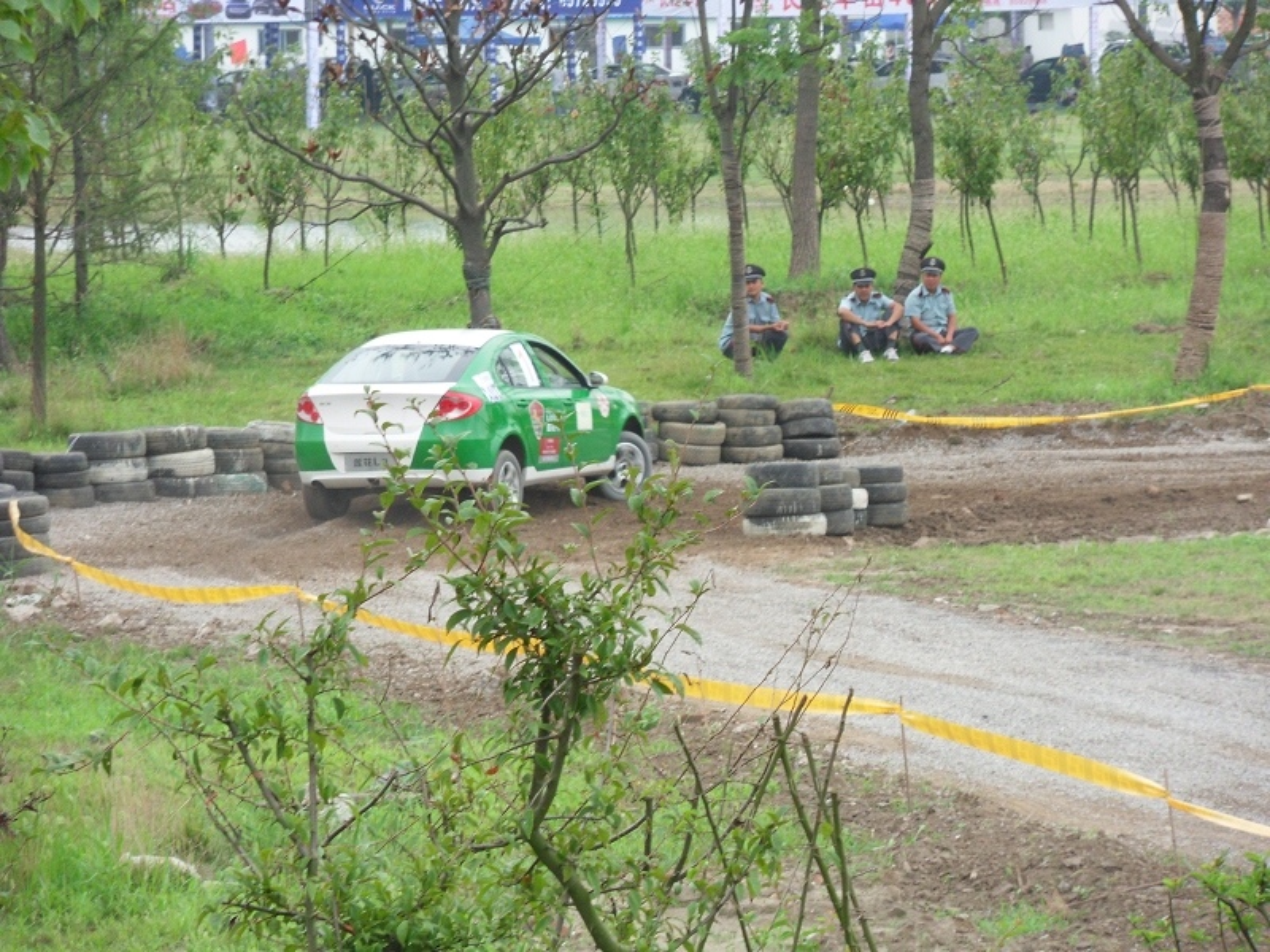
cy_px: 476
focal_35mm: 240
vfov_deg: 6.2
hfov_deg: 8.2
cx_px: 635
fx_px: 8805
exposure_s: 1/90
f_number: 5.8
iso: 100
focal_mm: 42
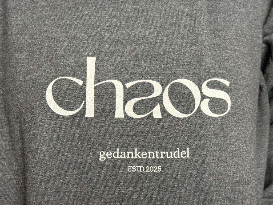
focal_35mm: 48
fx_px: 379
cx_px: 136
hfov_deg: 39.7
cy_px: 102
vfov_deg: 30.3
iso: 100
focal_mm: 6.76
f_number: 1.78
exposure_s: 1/50
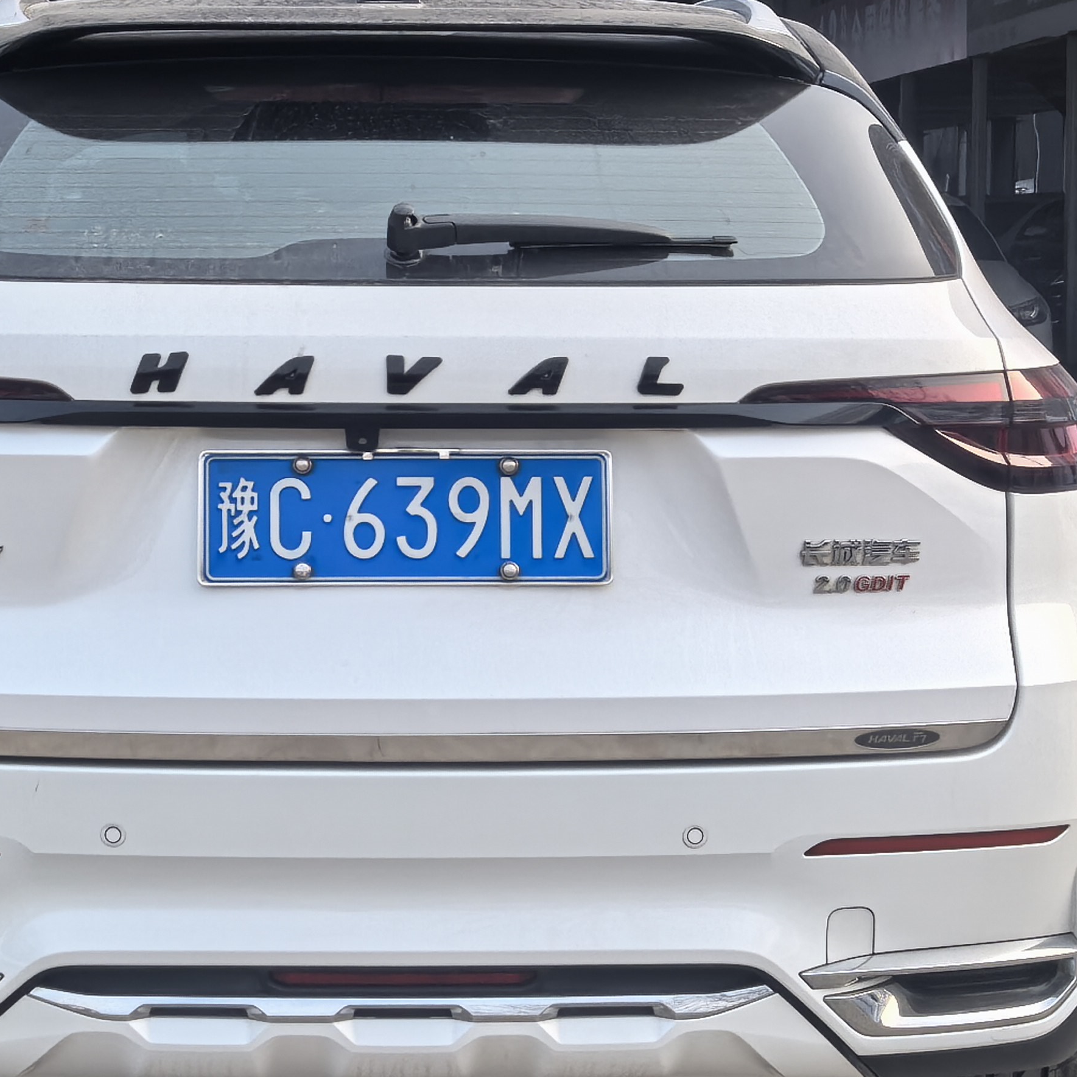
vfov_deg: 19.7
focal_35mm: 88
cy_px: 531
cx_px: 412
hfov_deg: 19.7
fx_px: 3098
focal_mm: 5.75
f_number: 4
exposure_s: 1/138
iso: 50
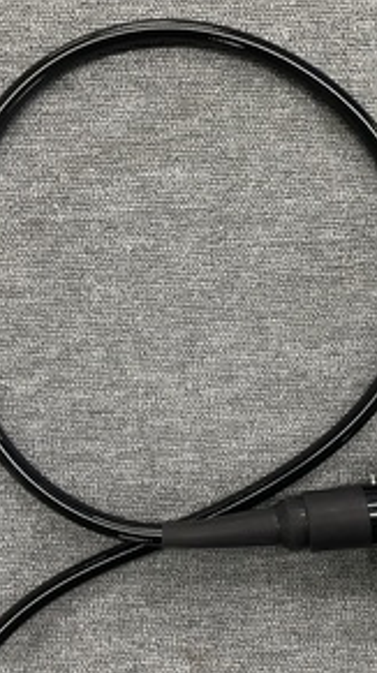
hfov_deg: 30.3
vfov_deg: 51.7
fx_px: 695
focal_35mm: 39
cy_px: 340
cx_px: 220
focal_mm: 4.2
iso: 125
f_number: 1.6
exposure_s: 1/60
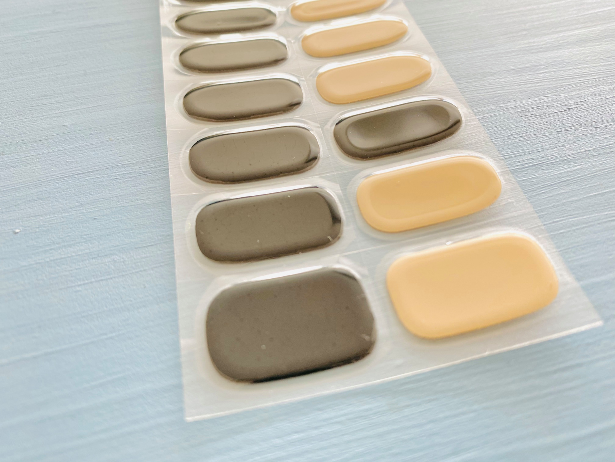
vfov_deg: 53.1
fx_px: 462
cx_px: 308
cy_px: 231
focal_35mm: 26
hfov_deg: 67.3
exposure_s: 1/121
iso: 100
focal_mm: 4.25
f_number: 1.8
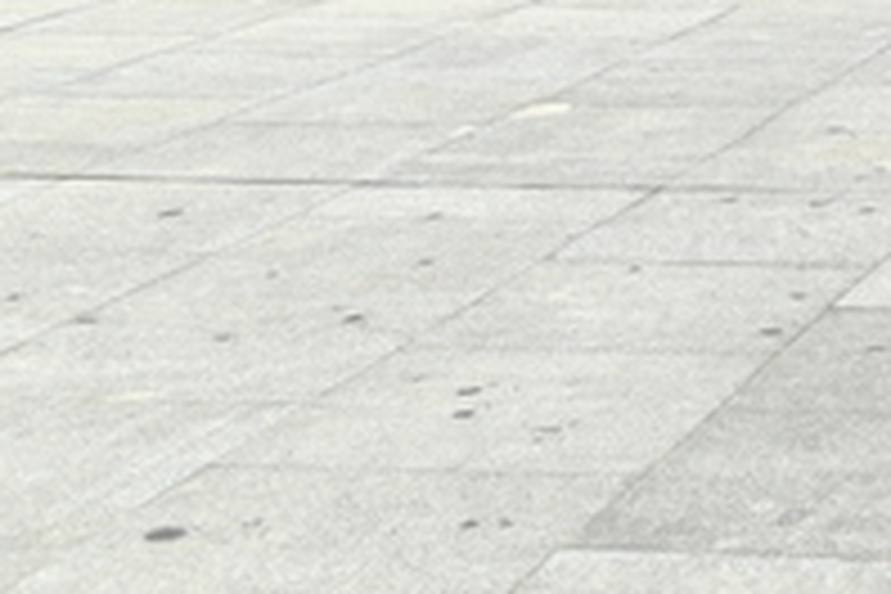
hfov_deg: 15.7
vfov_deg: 11.2
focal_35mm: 113
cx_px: 1557
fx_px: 2797
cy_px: -508
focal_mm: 28
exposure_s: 1/60
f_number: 5.6
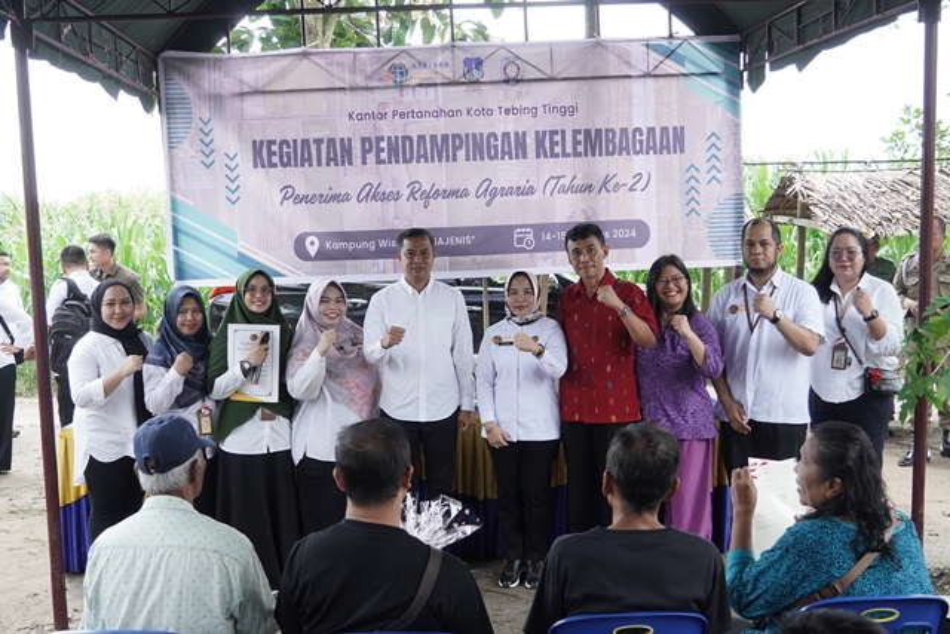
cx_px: 475
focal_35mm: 42
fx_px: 1109
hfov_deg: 46.4
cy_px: 317
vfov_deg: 31.9
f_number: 4
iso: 400
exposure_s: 1/400
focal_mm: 28
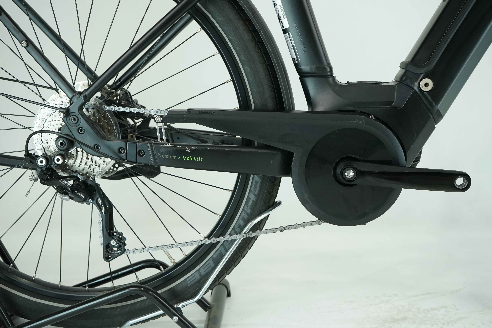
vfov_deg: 30.5
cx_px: 246
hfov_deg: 44.5
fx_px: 601
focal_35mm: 44
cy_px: 164
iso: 1600
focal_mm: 44
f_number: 6.3
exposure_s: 1/200
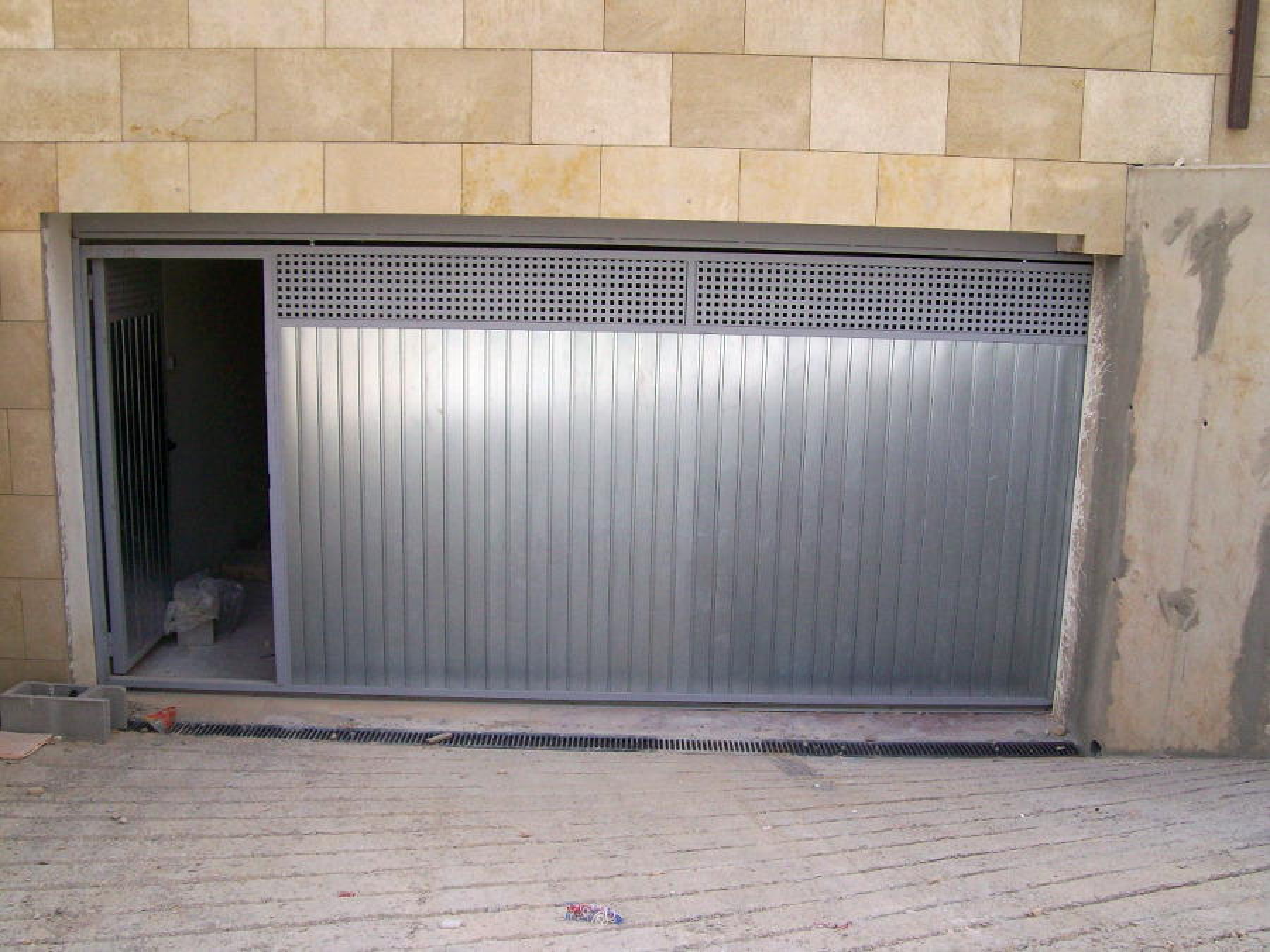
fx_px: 1321
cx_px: 635
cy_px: 476
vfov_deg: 39.7
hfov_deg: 51.4
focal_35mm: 36
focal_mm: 6
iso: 80
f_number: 4.8
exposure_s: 1/308
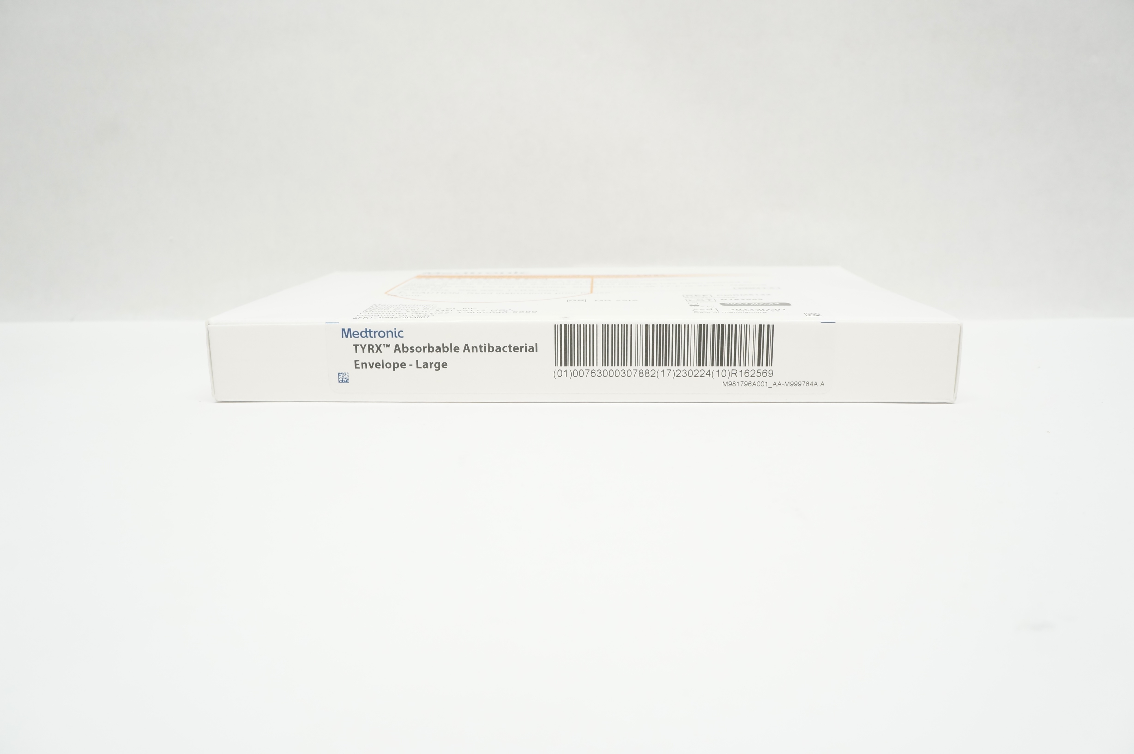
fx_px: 850
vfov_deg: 47.8
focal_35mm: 27
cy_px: 377
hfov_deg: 67.4
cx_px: 567
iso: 800
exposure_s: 1/80
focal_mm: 18
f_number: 7.1
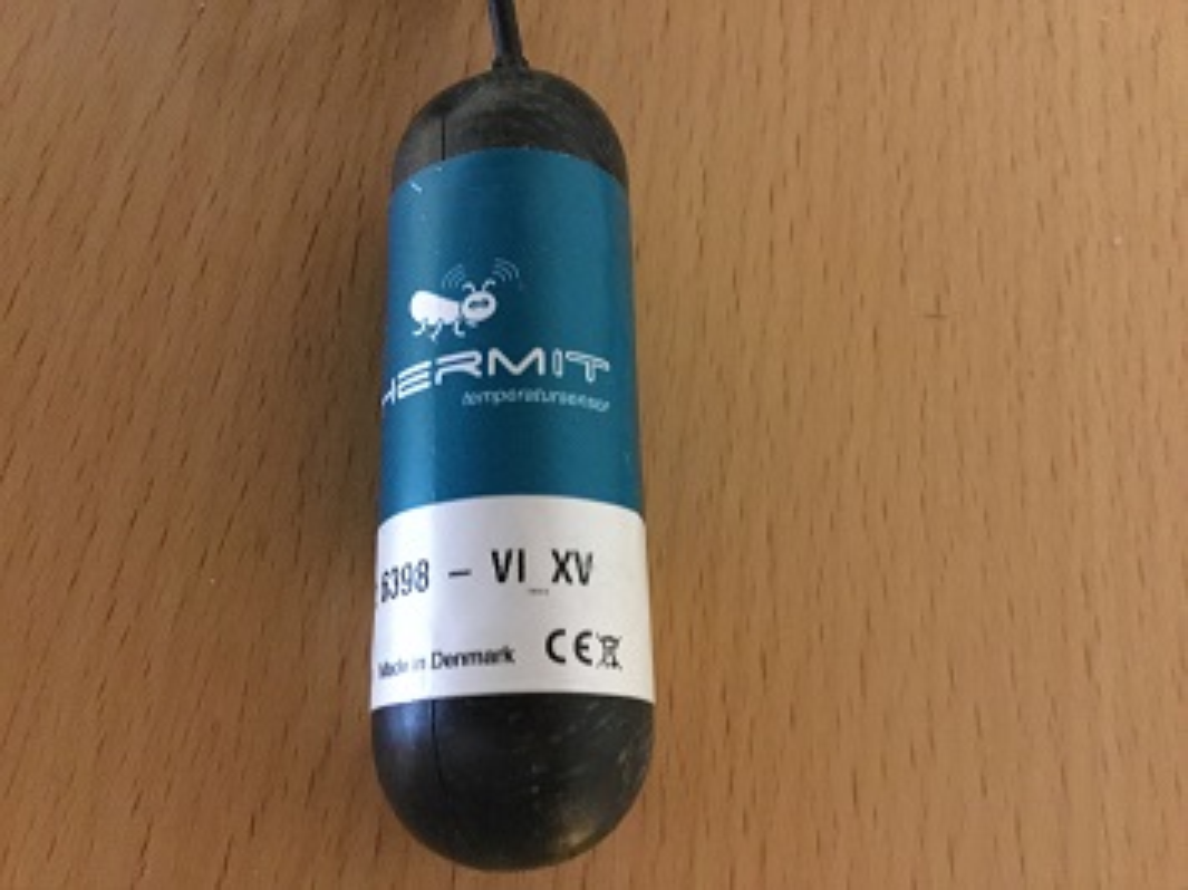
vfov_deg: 45.4
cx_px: 594
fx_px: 1064
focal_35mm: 31
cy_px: 445
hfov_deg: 58.4
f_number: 2.4
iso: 640
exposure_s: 1/17
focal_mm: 3.3
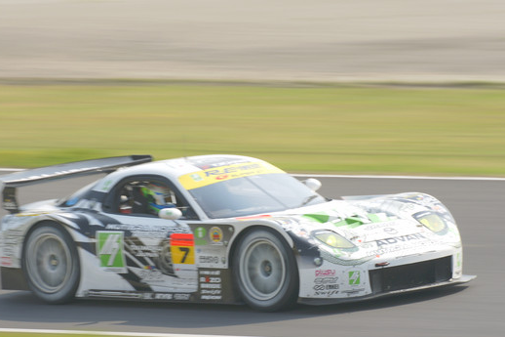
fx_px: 7797
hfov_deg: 3.7
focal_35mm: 556
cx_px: 228
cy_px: 161
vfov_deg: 2.5
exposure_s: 1/125
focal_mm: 300
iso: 200
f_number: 14
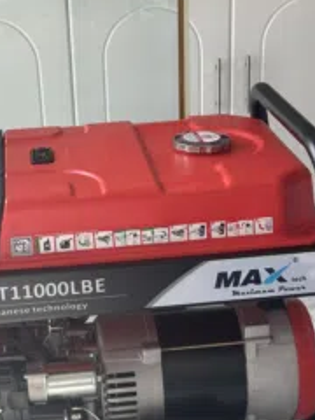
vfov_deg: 24.3
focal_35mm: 80
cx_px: 122
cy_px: 280
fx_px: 971
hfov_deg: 18.4
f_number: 1.78
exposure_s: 1/444
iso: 64
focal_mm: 6.86
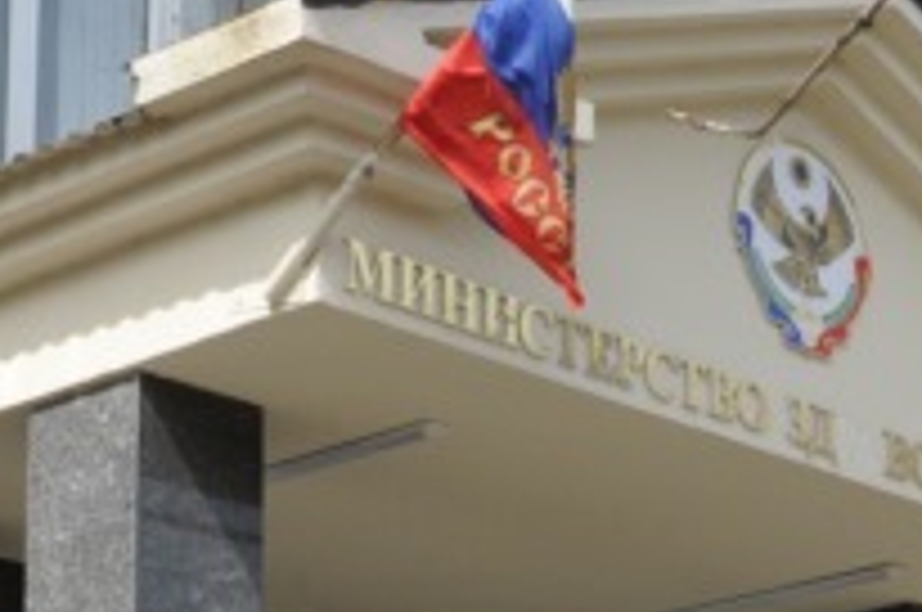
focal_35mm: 135
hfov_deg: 15.2
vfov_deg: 10.0
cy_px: 700
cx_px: 558
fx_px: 3452
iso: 1600
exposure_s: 1/800
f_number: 14
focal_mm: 27
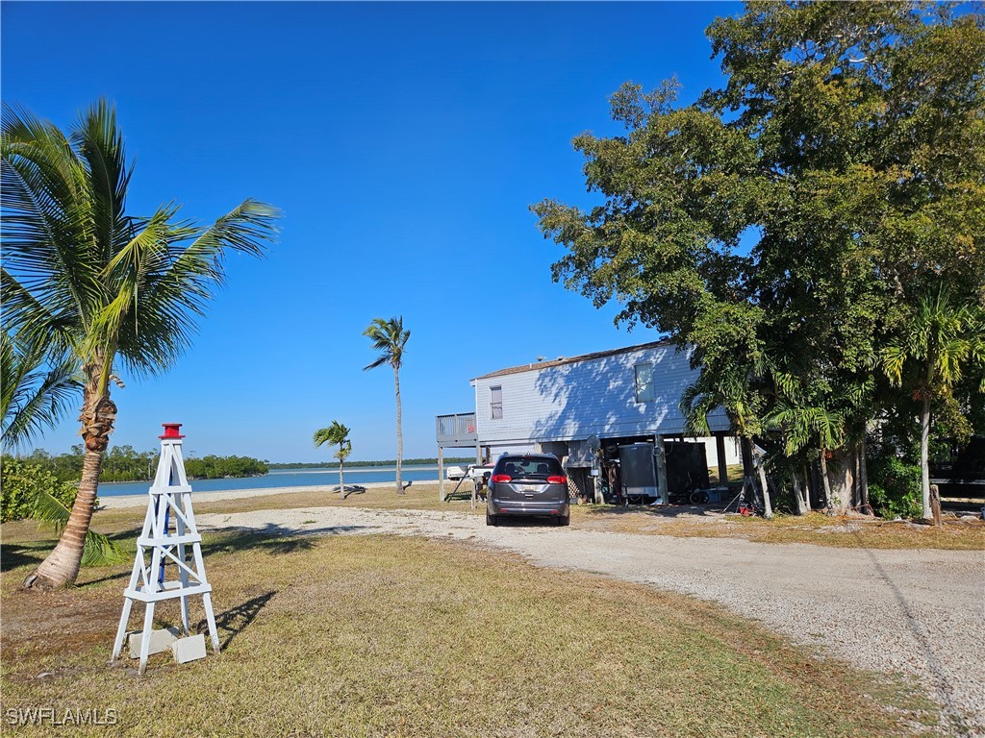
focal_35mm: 23
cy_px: 369
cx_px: 492
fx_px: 654
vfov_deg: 58.9
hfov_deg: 73.9
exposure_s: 1/2671
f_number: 1.8
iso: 25
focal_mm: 5.4
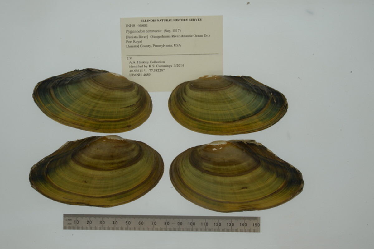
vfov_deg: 22.6
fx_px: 624
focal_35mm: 60
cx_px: 187
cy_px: 124
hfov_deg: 33.4
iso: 100
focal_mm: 60
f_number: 25
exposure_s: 1/30
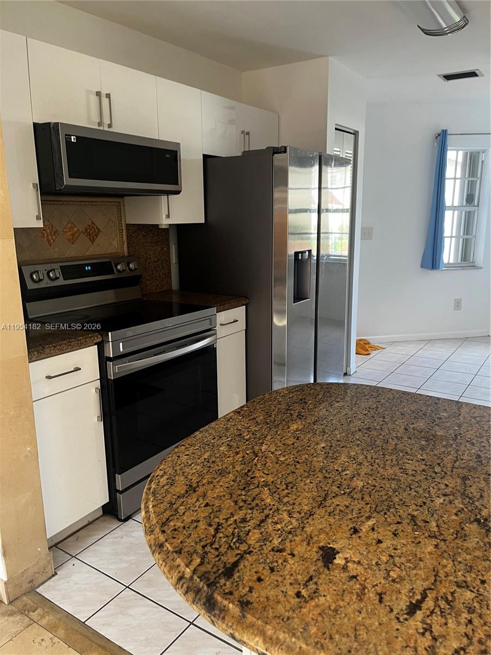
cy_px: 328
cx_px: 246
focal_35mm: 26
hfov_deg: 53.1
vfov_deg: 67.3
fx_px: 492
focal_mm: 5.1
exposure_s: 1/42
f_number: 1.6
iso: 100
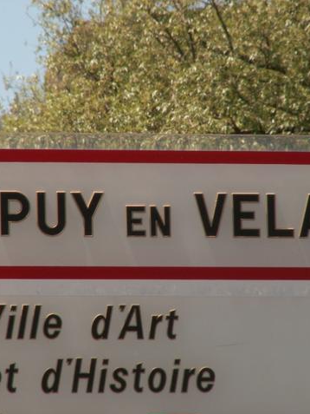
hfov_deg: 3.1
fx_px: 5777
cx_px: 146
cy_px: 207
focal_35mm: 484
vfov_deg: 4.1
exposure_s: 1/200
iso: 50
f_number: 6.3
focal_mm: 59.81
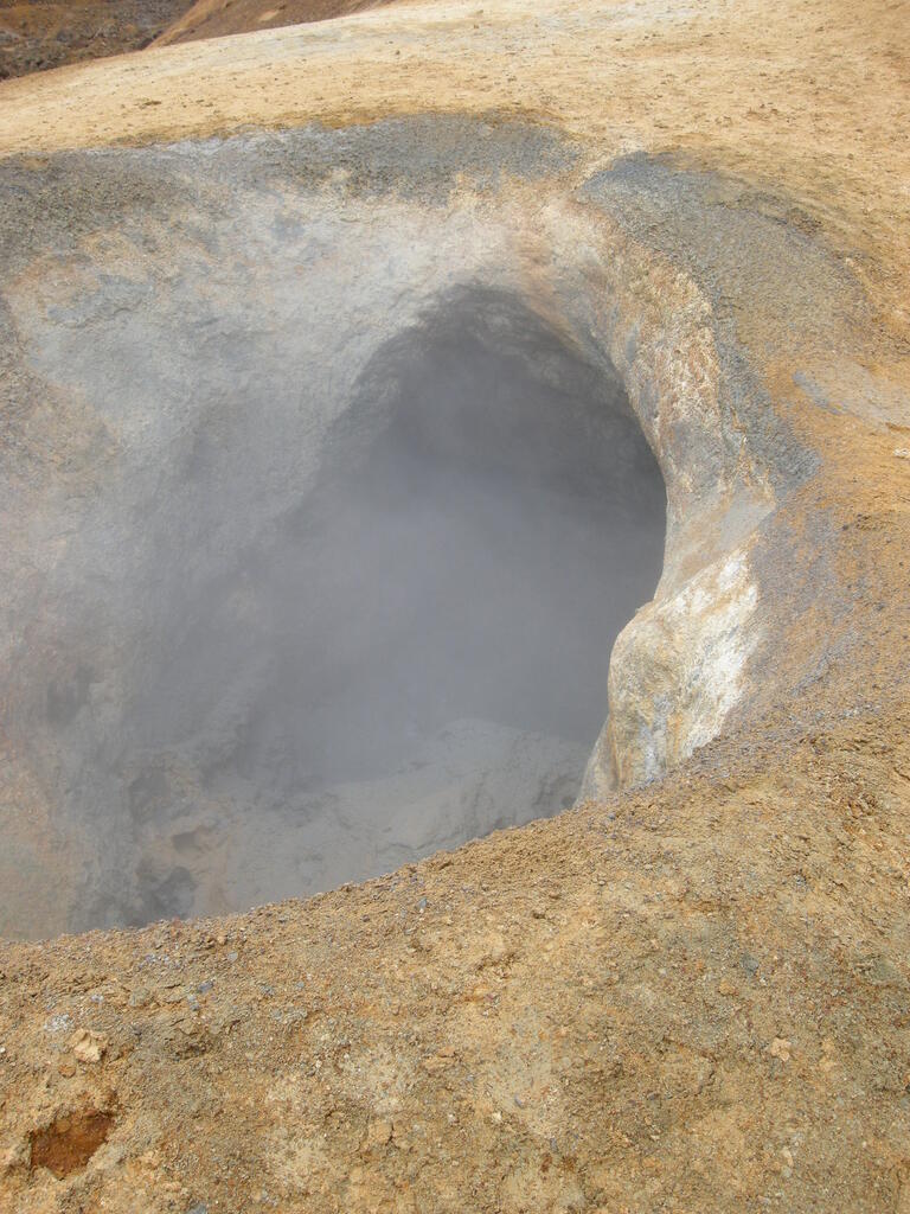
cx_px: 455
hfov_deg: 40.7
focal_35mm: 35
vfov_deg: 52.6
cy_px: 607
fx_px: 1227
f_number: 4.8
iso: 100
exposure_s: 1/163
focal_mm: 7.5
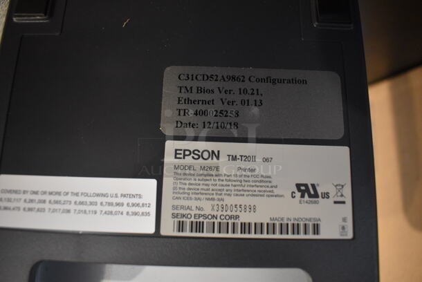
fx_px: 317
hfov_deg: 67.3
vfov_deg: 48.0
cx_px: 211
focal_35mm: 27
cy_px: 141
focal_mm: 18
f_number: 3.5
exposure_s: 1/125
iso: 4500
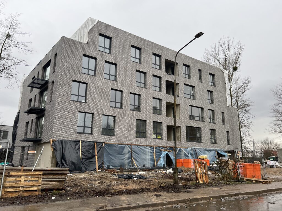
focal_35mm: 26
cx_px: 141
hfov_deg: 67.3
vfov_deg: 53.1
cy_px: 106
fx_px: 212
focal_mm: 5.7
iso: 50
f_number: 1.5
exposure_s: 1/306
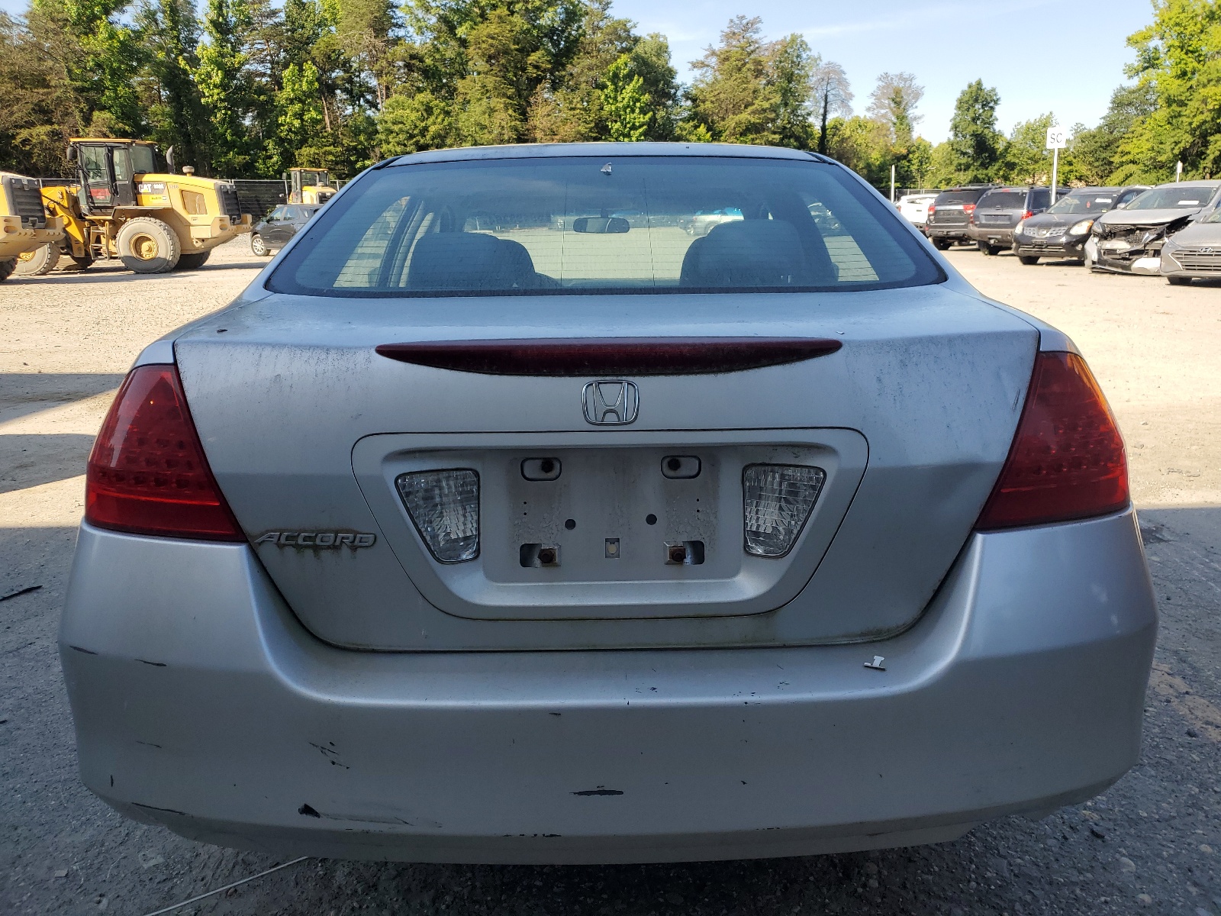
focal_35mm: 26
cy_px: 458
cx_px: 610
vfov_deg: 53.1
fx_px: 917
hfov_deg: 67.3
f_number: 1.5
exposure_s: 1/1250
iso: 50
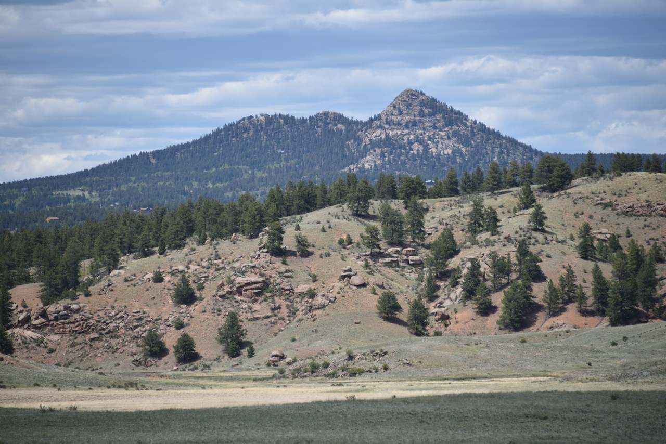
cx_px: 333
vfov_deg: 5.5
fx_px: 4626
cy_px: 222
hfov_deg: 8.2
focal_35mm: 250
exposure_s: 1/500
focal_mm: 250
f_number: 6.3
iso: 100
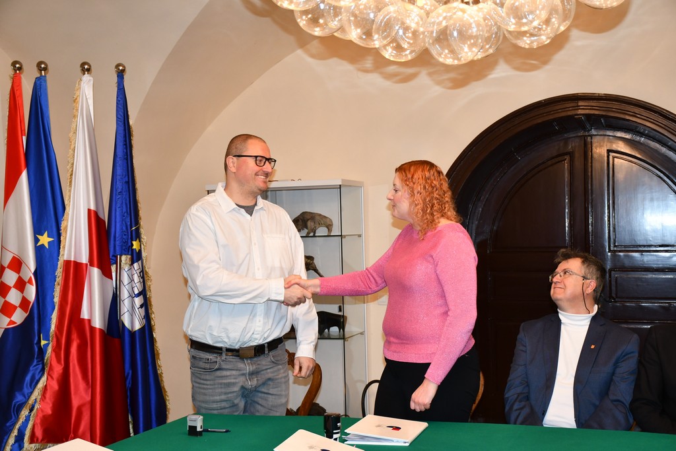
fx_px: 958
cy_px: 226
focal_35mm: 51
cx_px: 338
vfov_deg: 26.5
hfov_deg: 38.9
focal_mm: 34
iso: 720
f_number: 4.2
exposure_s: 1/60
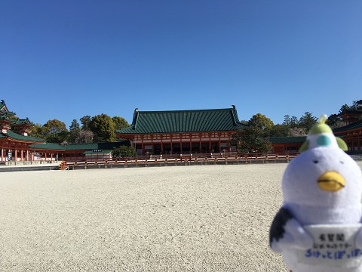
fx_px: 303
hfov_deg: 61.7
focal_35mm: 29
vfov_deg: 48.2
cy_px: 136
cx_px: 181
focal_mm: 4.15
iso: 25
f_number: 2.2
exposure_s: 1/1832
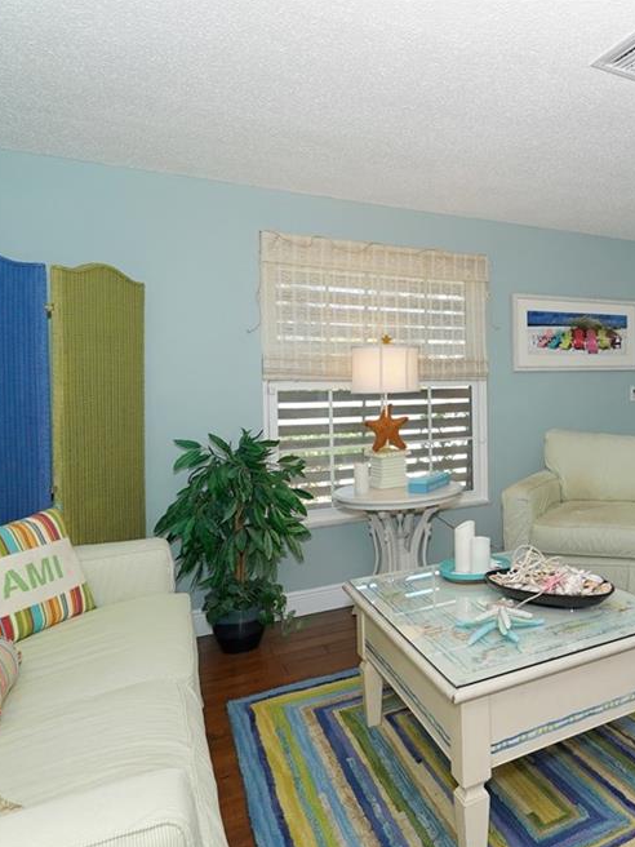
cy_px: 433
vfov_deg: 71.6
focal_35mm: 24
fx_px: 587
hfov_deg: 50.0
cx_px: 580
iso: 800
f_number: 9
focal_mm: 16
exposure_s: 1/60
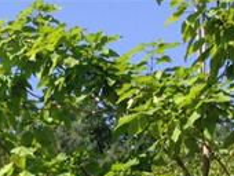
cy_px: 411
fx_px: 1049
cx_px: -56
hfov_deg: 12.4
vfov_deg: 8.8
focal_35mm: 155
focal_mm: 4.12
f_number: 2.4
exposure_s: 1/968
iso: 50
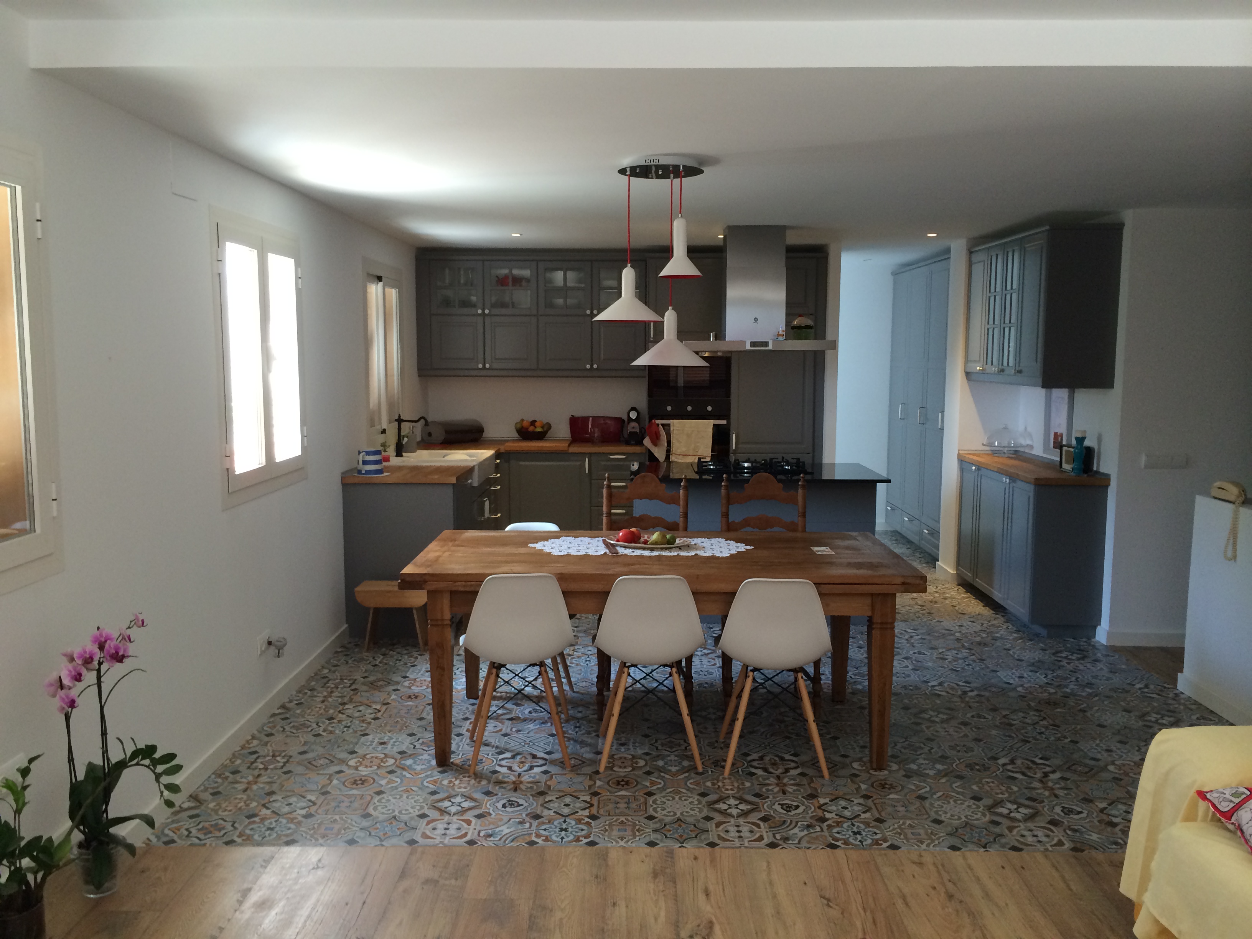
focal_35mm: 30
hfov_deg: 60.0
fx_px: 1085
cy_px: 470
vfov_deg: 46.8
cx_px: 626
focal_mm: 4.12
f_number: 2.2
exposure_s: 1/30
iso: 64
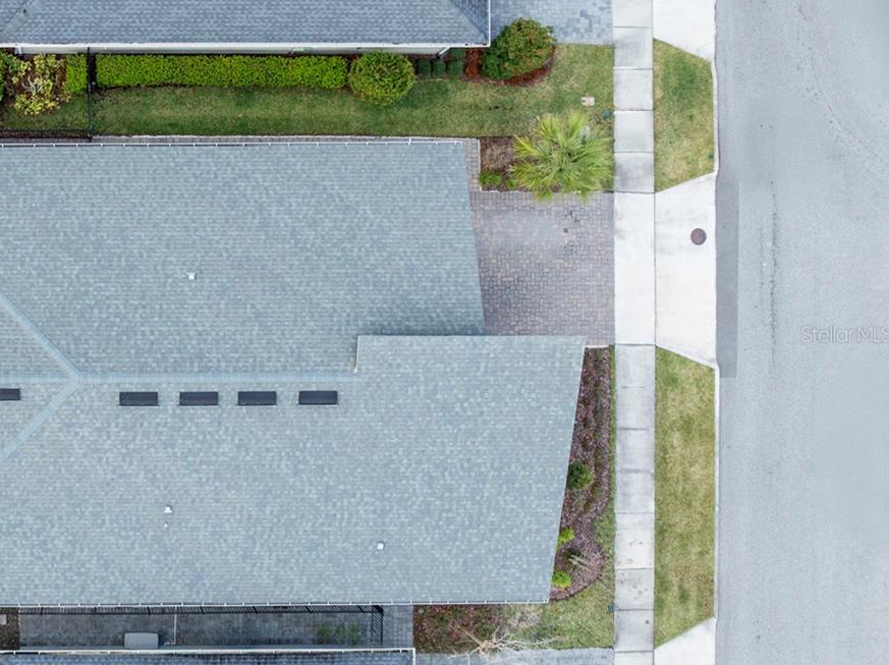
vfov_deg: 32.8
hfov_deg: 39.7
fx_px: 1129
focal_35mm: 44
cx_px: 82
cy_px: 334
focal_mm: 12.29
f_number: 2.8
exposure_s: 1/400
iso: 100
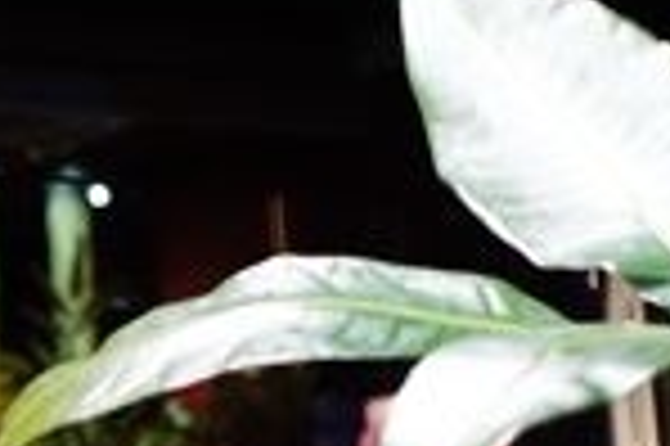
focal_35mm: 205
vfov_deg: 6.7
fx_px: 3811
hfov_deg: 9.4
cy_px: 408
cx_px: -652
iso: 640
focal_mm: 17.27
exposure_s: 1/50
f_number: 2.8
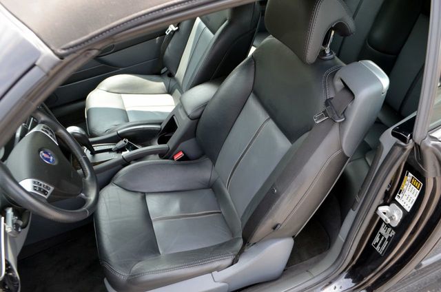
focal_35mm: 27
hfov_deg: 67.5
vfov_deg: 47.7
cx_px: 220
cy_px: 146
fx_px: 330
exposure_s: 1/125
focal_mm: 18
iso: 400
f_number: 5.6
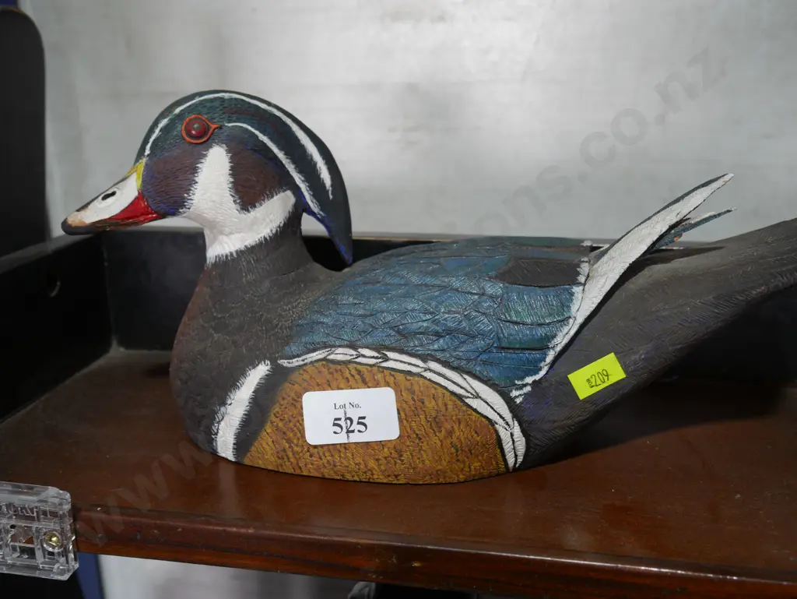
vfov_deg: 36.0
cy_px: 300
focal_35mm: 40
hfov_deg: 46.8
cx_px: 398
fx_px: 921
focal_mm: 20
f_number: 4.4
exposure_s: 1/60
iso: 320
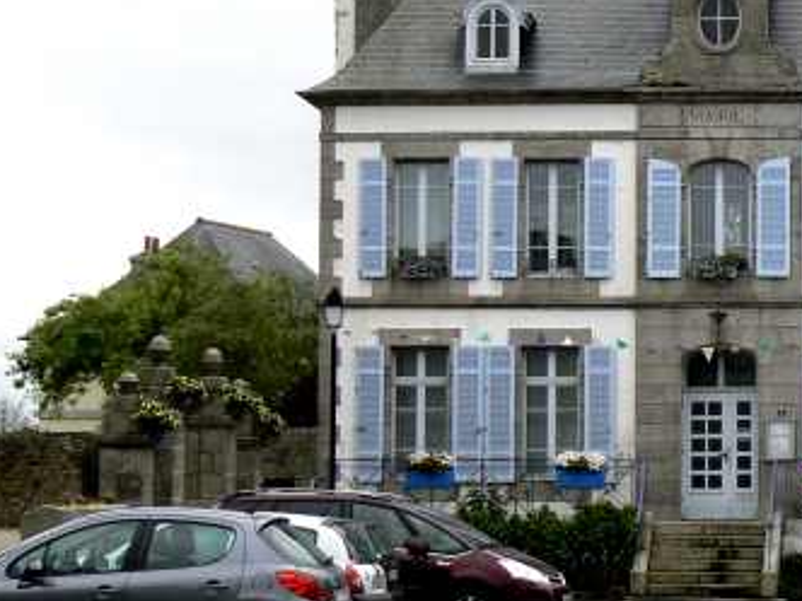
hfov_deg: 15.9
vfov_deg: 12.0
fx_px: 2850
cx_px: 672
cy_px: 263
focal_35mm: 123
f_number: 5.6
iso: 80
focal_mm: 11.4
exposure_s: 1/250
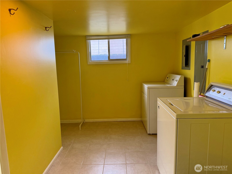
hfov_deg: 71.6
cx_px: 116
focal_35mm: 24
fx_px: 161
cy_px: 87
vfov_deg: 56.8
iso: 250
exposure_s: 1/120
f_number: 1.78
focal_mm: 6.76
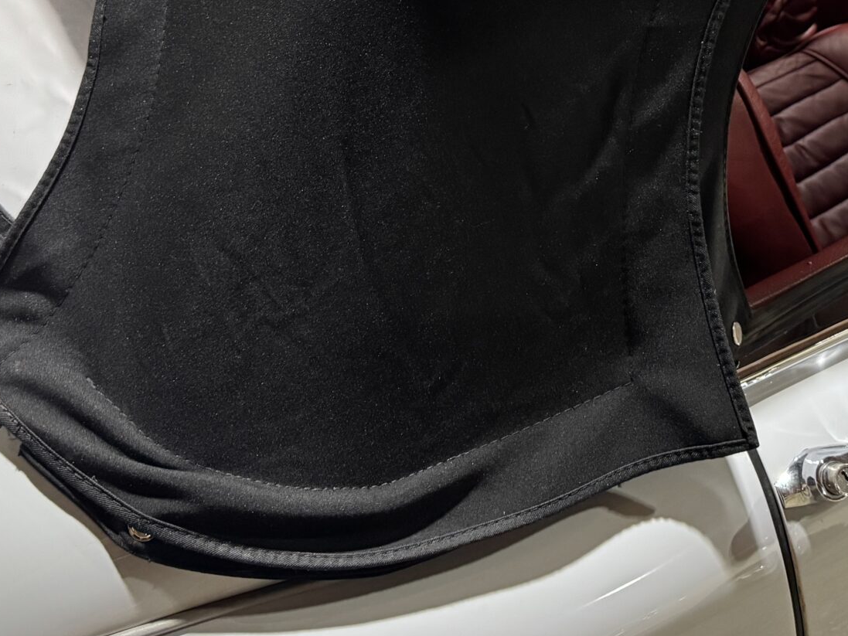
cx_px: 582
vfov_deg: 24.2
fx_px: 1372
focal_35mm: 56
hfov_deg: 34.0
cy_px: -87
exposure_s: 1/50
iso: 500
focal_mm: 6.76
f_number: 1.78
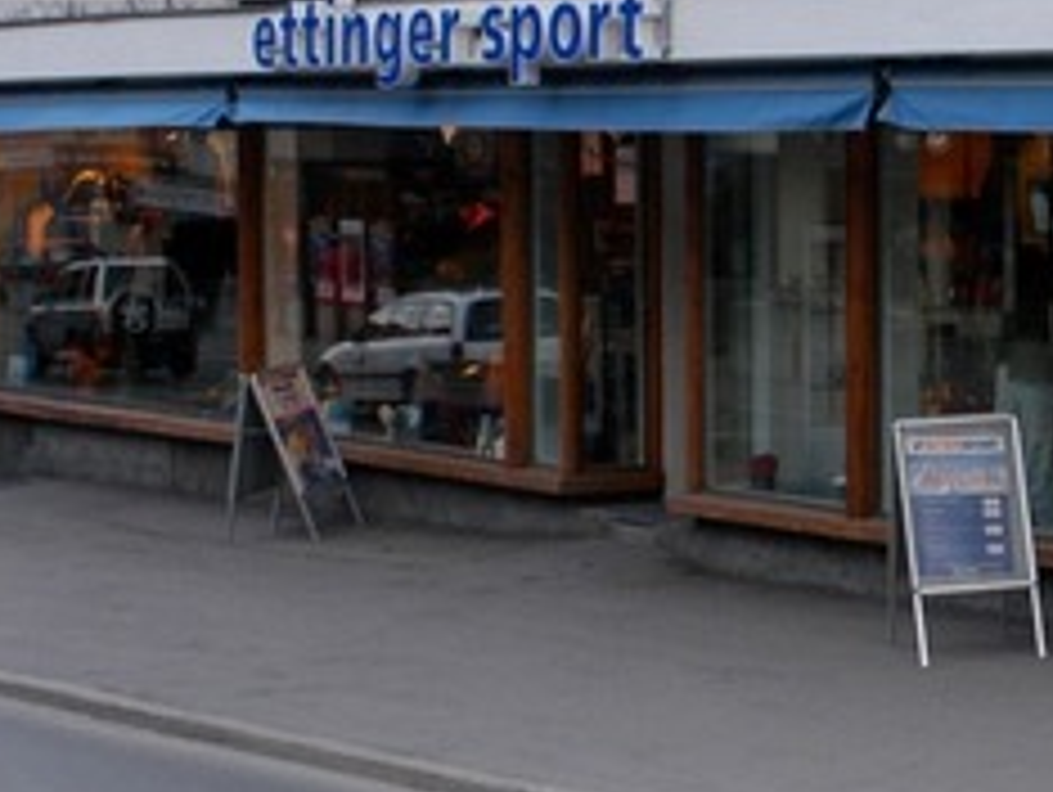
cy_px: 45
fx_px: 2588
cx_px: 1390
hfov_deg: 20.8
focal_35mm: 85
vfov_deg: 17.1
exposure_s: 1/80
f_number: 4.5
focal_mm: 20
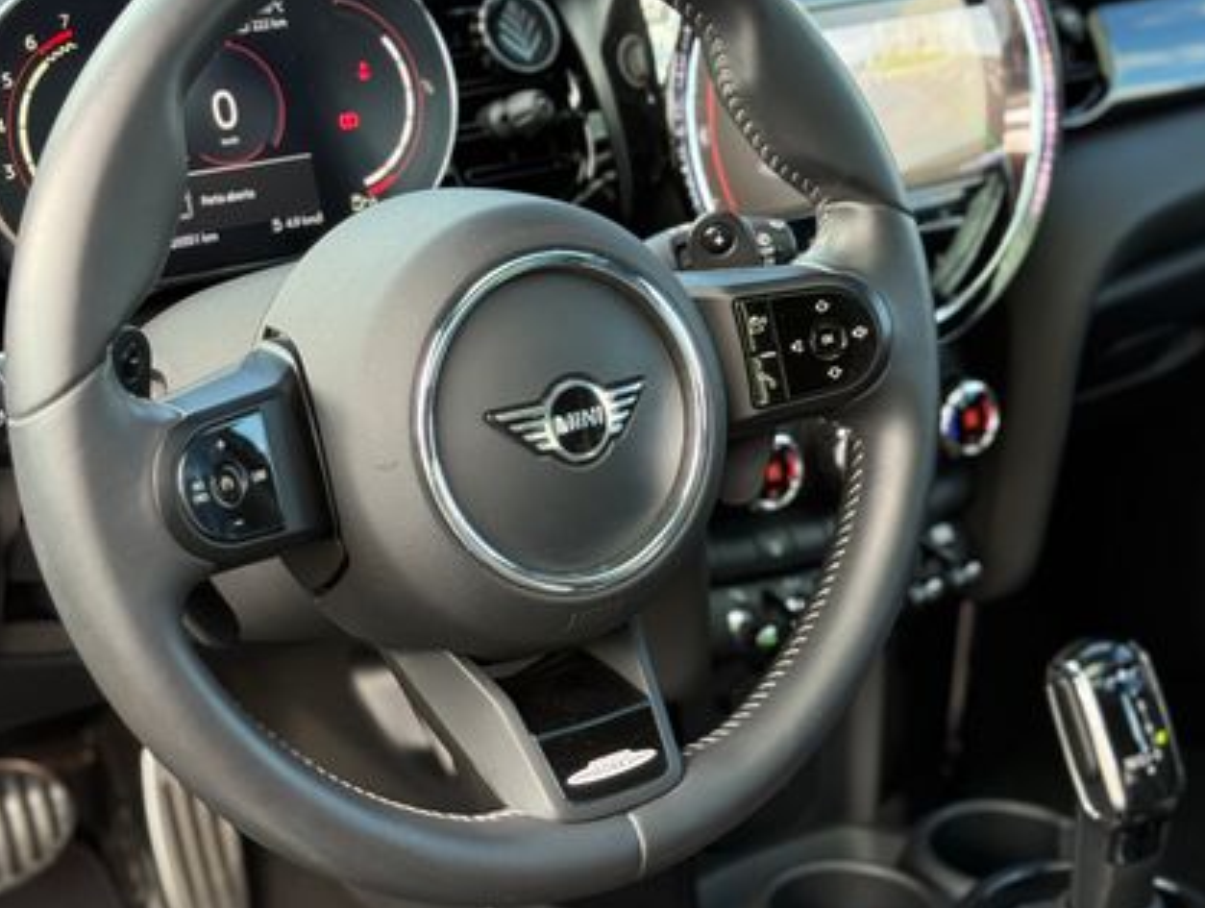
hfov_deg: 35.5
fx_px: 1883
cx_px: 623
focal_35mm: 54
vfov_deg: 27.1
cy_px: 479
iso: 160
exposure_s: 1/151
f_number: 1.78
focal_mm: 6.76
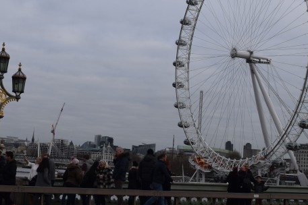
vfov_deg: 16.1
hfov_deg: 24.1
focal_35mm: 84
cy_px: 46
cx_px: 118
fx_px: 720
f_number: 8
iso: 200
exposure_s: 1/250
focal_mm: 25
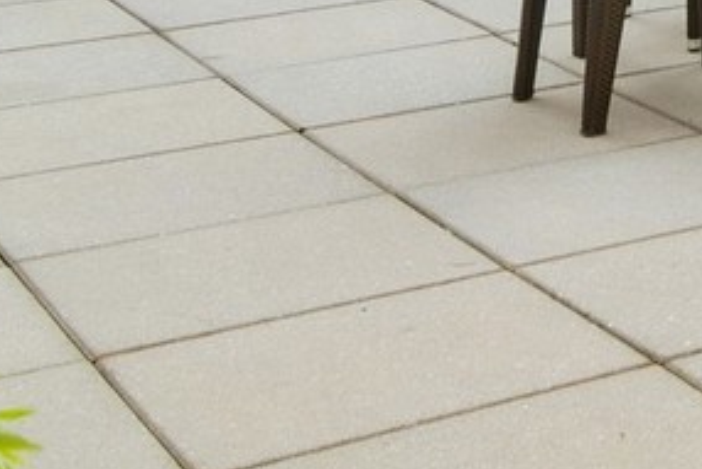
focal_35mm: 102
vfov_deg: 12.0
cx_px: 1480
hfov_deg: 15.3
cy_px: -464
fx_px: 1990
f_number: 8
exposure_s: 1/500
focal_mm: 12
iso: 200
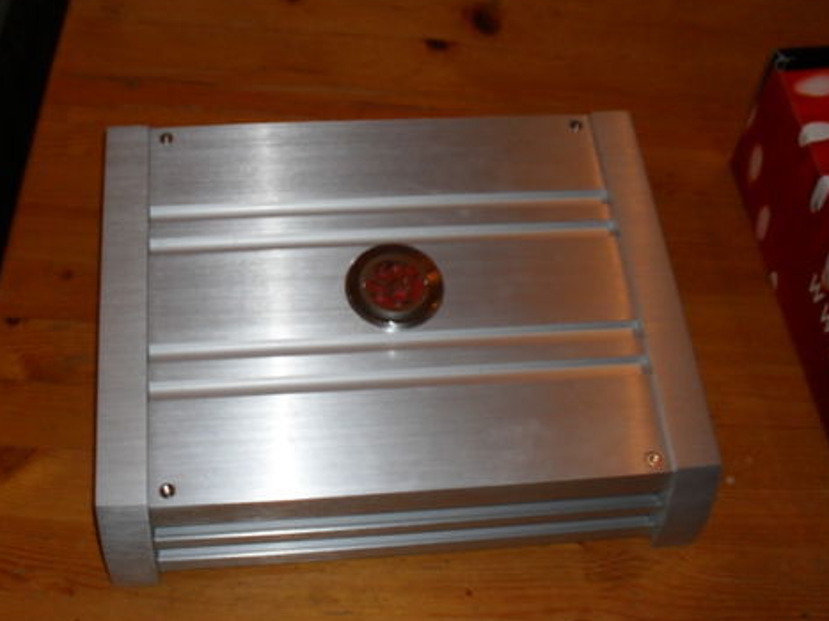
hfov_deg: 39.7
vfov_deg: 30.3
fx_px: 1149
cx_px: 422
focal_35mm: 48
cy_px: 303
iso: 200
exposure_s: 1/45
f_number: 3.2
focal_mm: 6.3
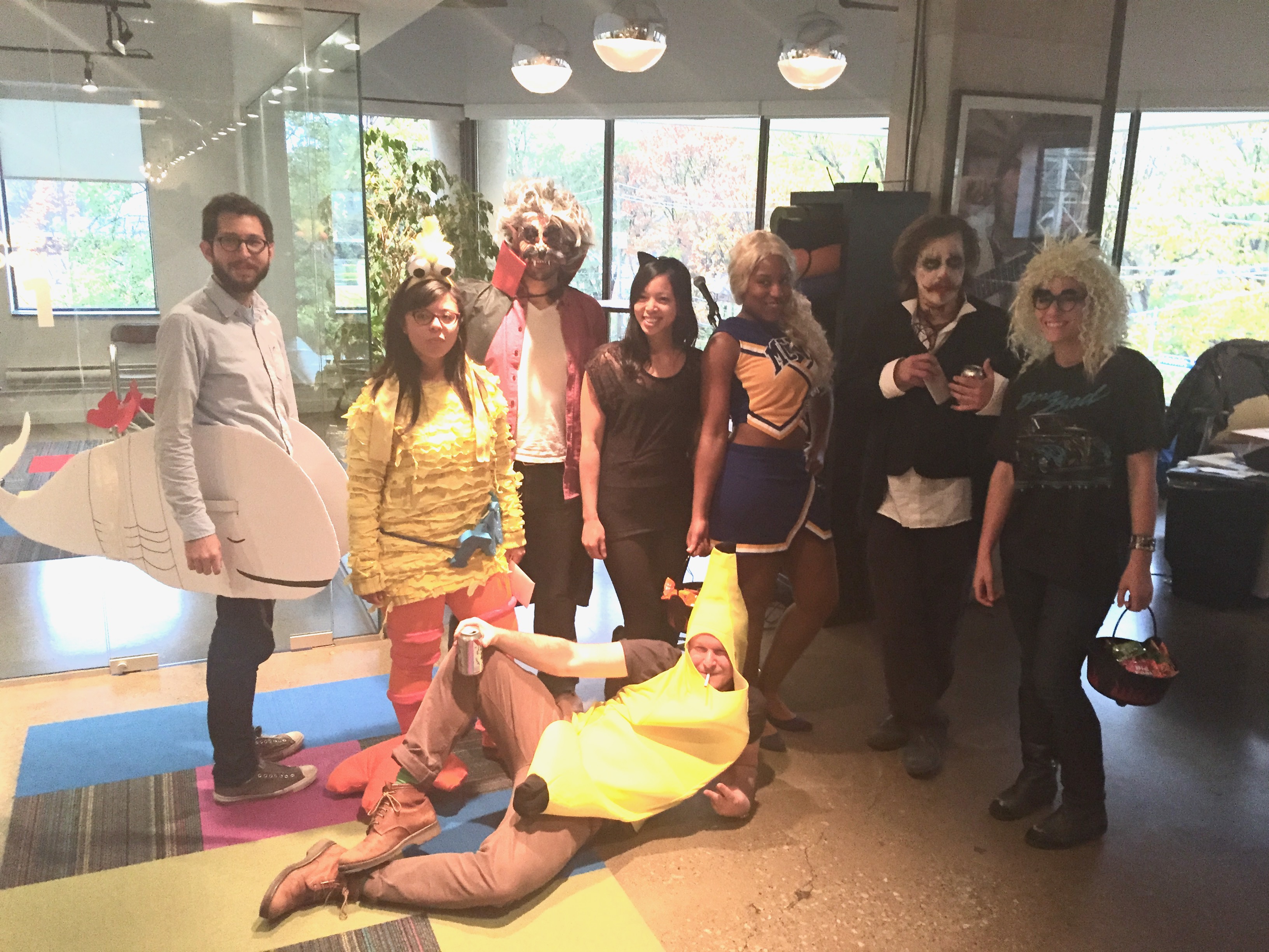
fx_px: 1063
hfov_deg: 61.7
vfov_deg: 48.2
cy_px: 476
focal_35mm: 29
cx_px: 634
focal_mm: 4.15
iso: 250
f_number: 2.2
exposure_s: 1/30
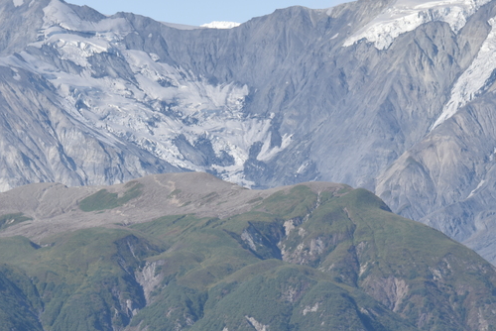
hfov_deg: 5.4
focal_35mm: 384
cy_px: 297
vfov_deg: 3.6
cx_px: 255
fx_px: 5294
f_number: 8
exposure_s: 1/320
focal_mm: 150
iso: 100
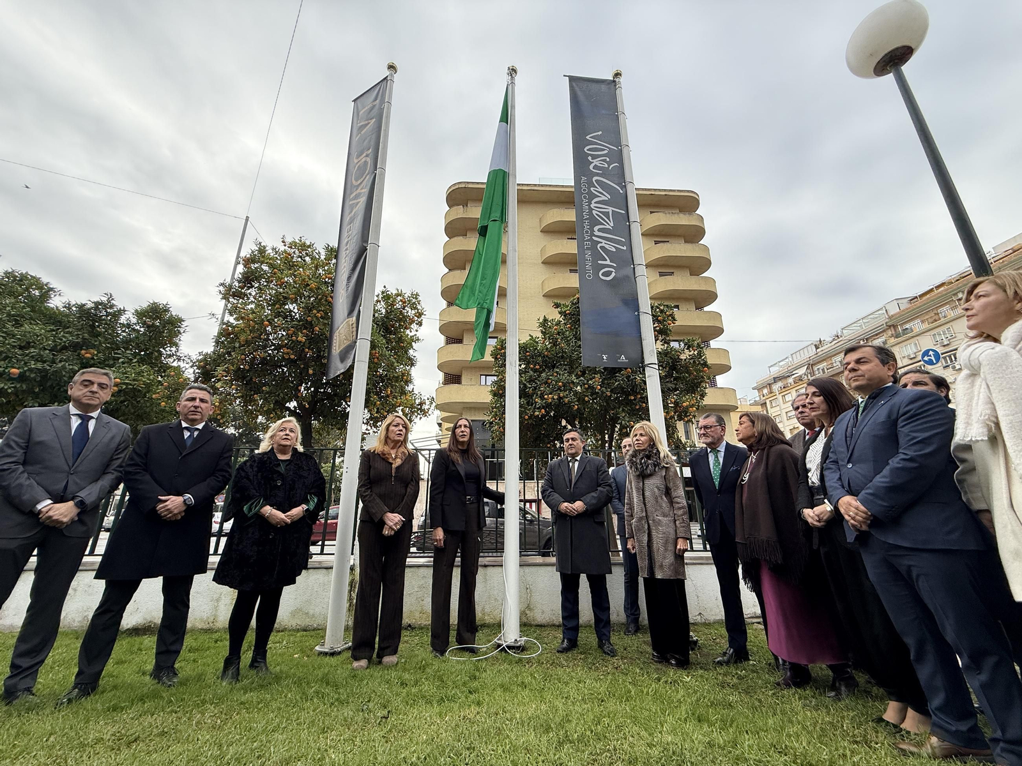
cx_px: 511
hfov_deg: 102.1
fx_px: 413
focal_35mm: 14
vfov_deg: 85.7
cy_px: 383
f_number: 2.2
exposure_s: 1/472
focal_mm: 2.22
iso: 64
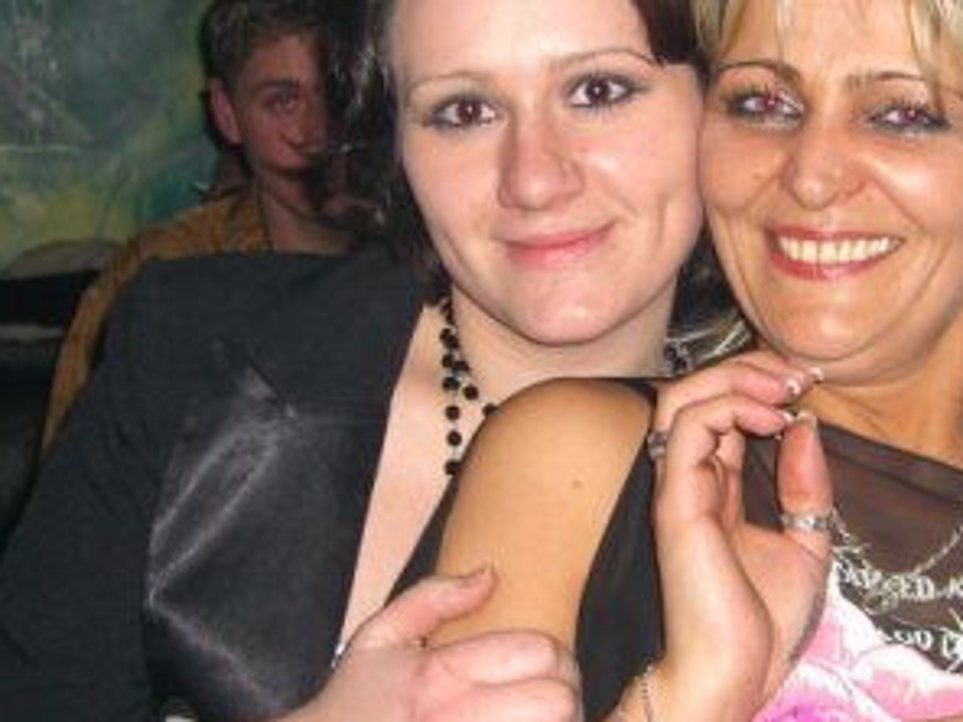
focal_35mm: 77
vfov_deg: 19.1
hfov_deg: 25.1
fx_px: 2142
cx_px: 706
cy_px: 368
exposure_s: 1/60
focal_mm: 7.9
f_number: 2.8
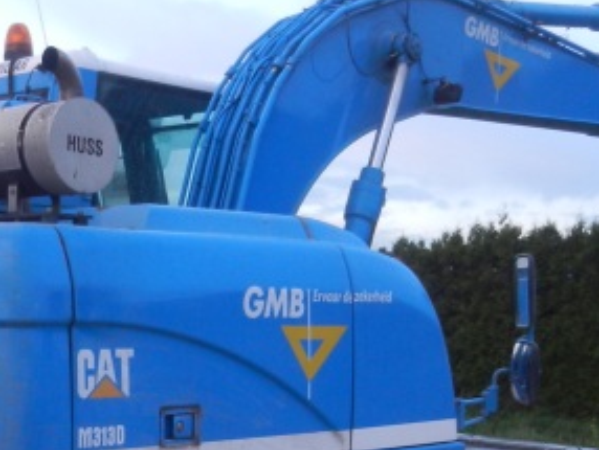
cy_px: 414
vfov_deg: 17.9
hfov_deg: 24.0
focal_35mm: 81
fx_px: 1403
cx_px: 188
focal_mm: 5.1
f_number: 3.6
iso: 160
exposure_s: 1/100
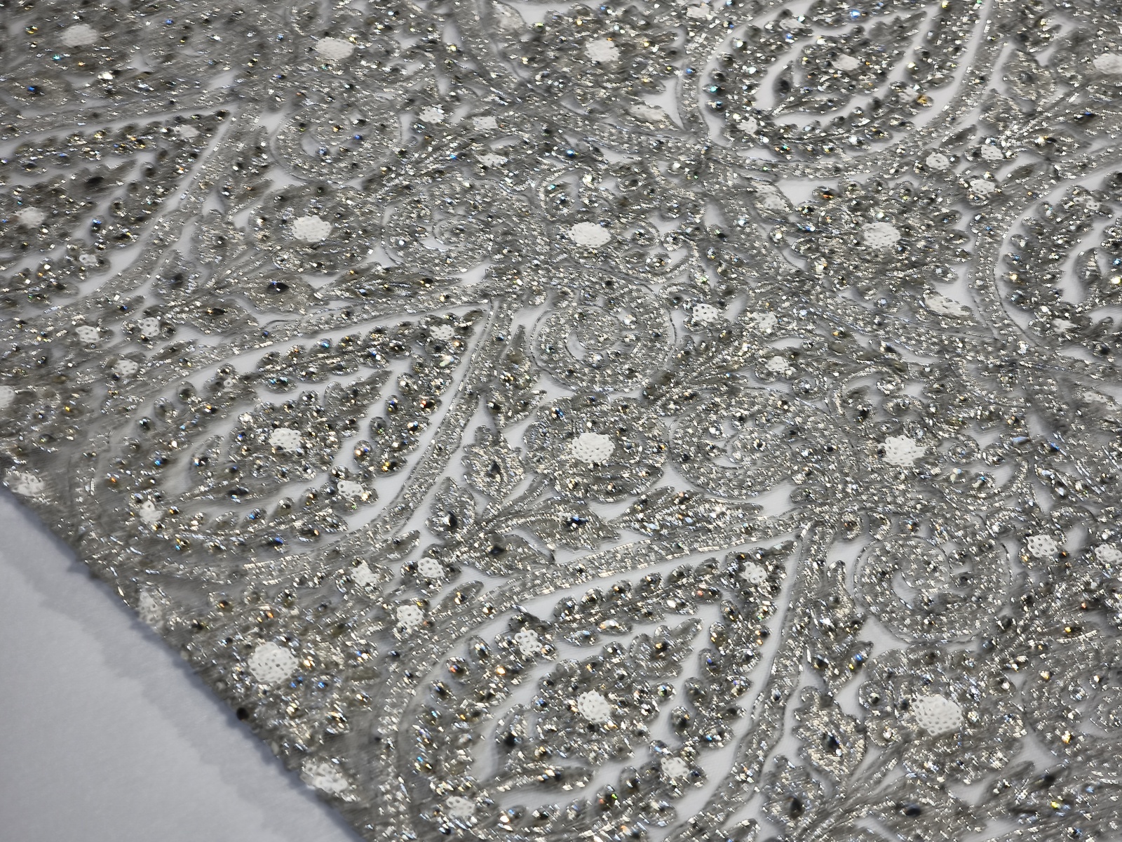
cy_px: 421
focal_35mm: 60
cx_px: 561
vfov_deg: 24.4
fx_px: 1945
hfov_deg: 32.2
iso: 50
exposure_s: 1/17.4
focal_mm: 8.8
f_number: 2
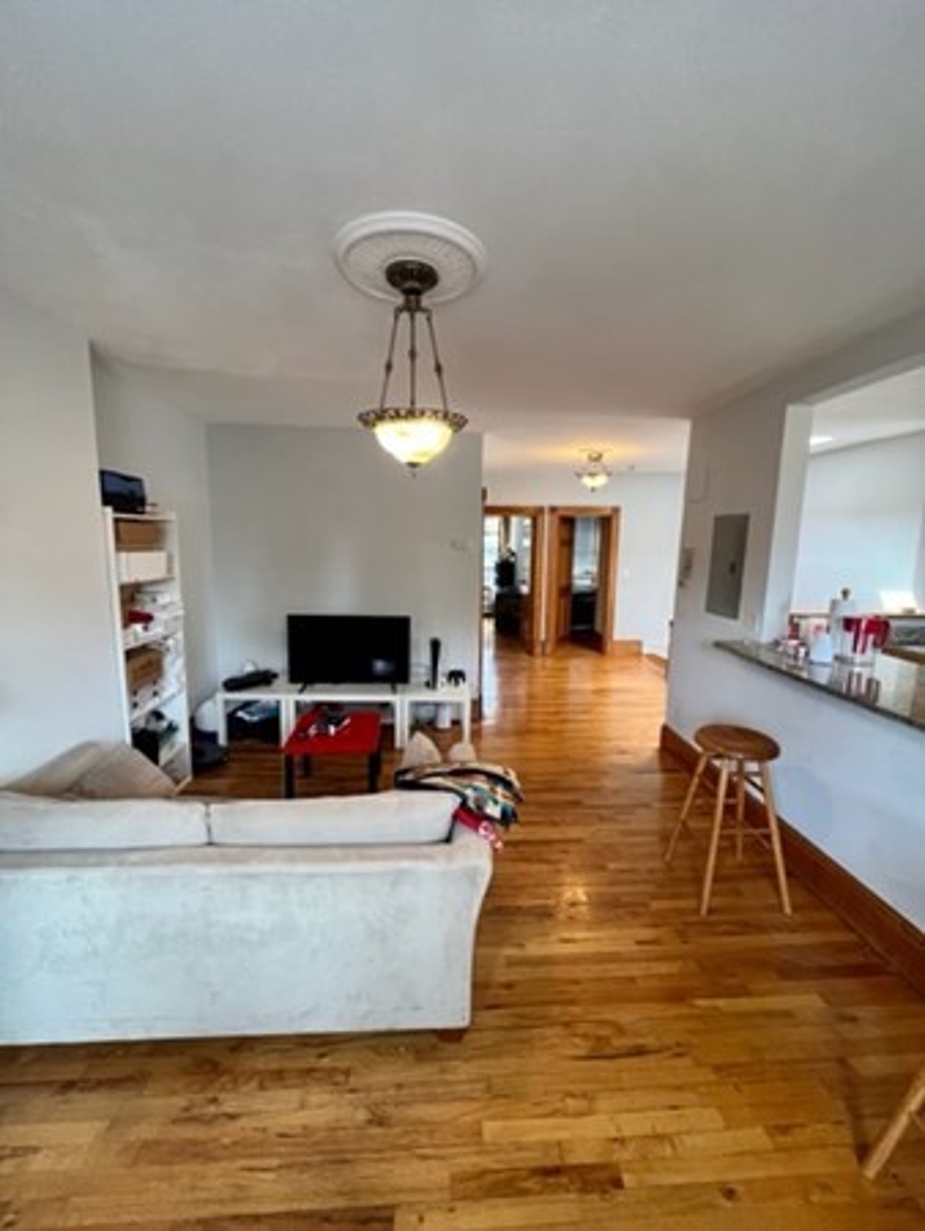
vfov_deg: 106.2
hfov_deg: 90.0
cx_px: 462
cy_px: 616
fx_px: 463
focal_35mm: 13
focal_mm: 1.57
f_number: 1.8
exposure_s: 1/60
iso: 125
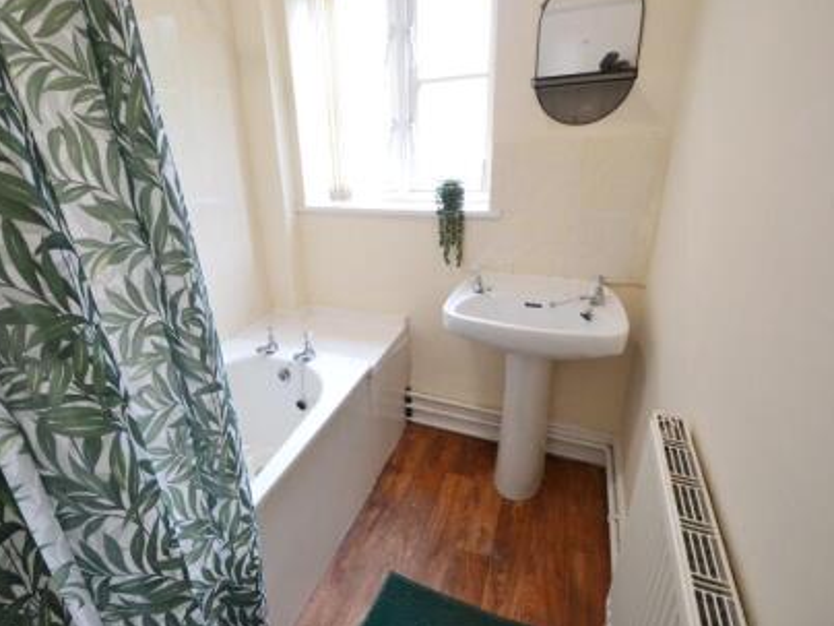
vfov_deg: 74.7
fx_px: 410
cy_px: 305
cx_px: 378
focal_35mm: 17
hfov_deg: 90.8
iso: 800
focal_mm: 10
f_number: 5
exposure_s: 1/60
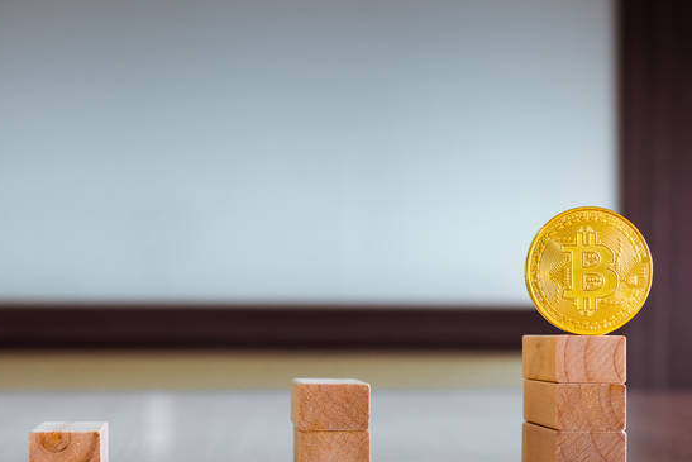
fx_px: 2230
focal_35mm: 116
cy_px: 237
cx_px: 266
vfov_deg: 11.8
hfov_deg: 17.6
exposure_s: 1/10
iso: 100
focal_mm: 62
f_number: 8
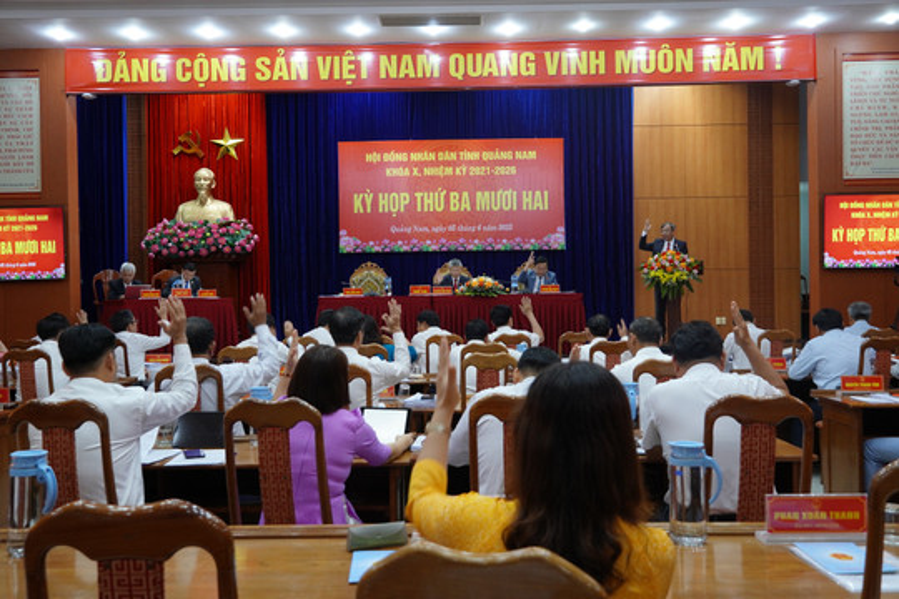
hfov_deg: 57.2
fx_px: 824
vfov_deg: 40.0
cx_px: 450
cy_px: 300
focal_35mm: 33
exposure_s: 1/50
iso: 800
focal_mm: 22
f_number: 4.5
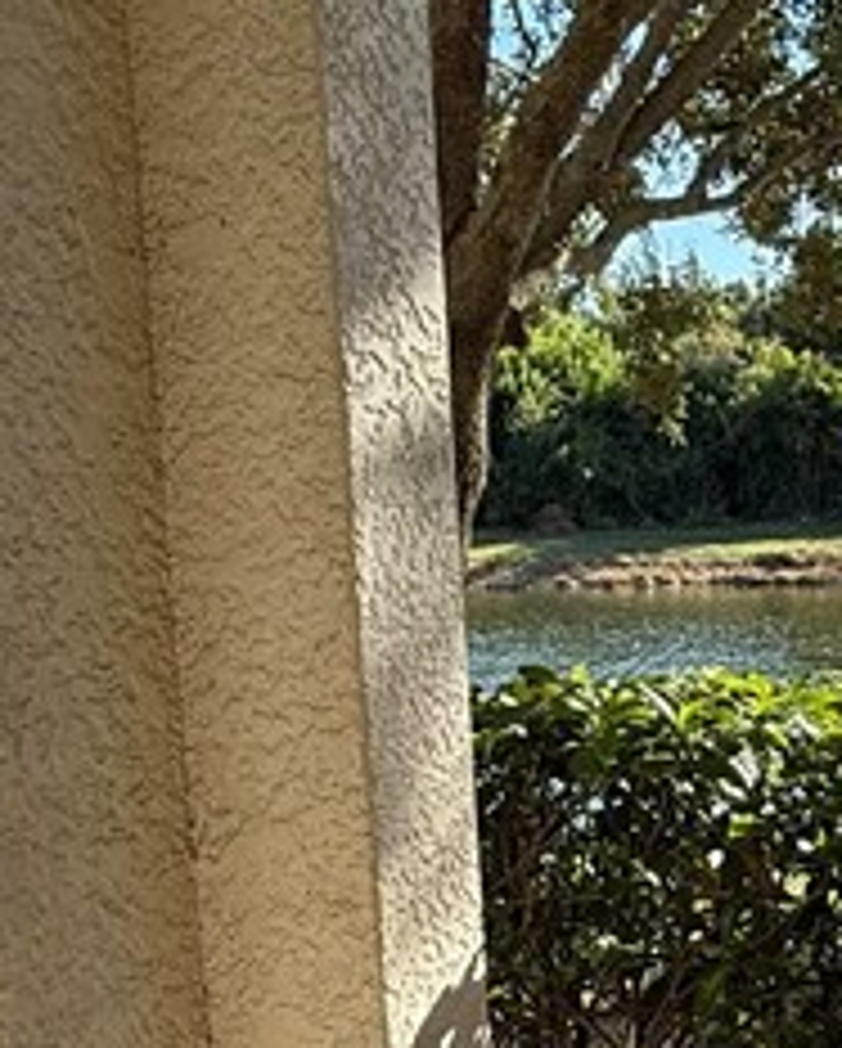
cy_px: 738
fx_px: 1865
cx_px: 1045
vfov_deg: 31.1
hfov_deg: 23.1
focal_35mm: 60
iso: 64
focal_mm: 2.22
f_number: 2.2
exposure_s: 1/658
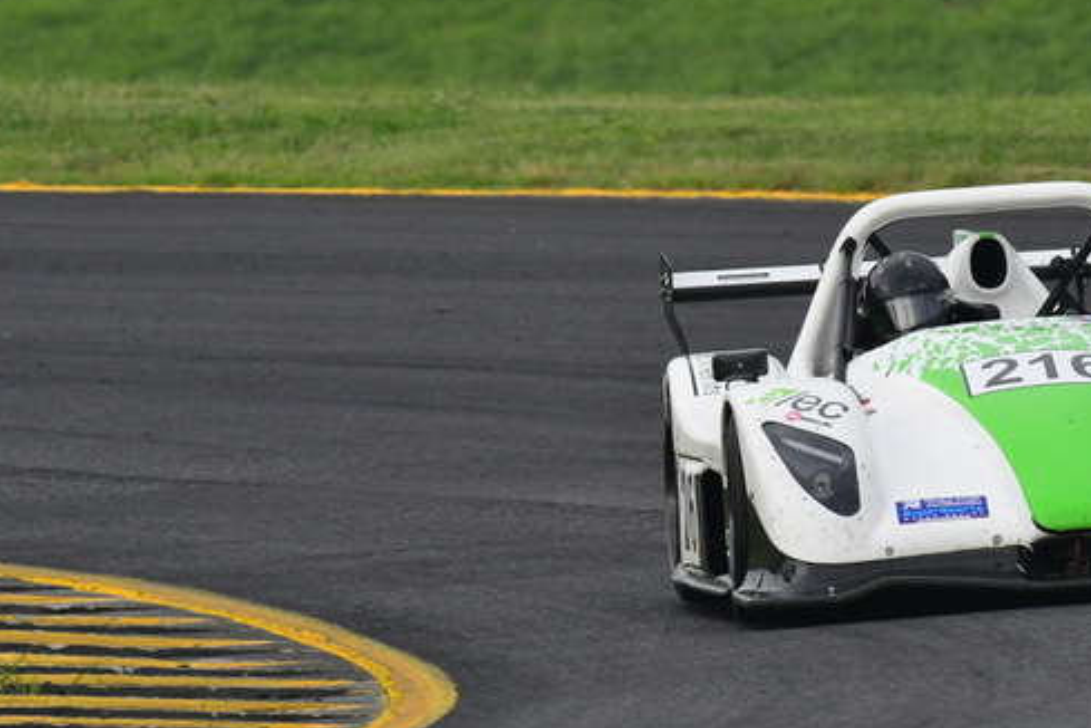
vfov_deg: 1.1
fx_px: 37182
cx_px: 765
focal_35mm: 1227
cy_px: 277
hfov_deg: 1.7
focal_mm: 500
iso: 1250
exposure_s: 1/640
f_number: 11
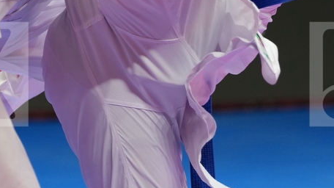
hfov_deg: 3.8
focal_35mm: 570
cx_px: -25
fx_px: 5046
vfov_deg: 2.1
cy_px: -129
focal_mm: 155
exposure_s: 1/1000
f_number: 2.8
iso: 800
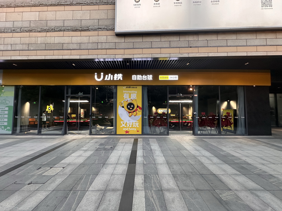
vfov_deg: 85.7
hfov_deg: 102.1
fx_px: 114
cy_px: 106
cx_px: 141
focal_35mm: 14
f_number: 2.2
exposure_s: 1/100
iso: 200
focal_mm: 2.22
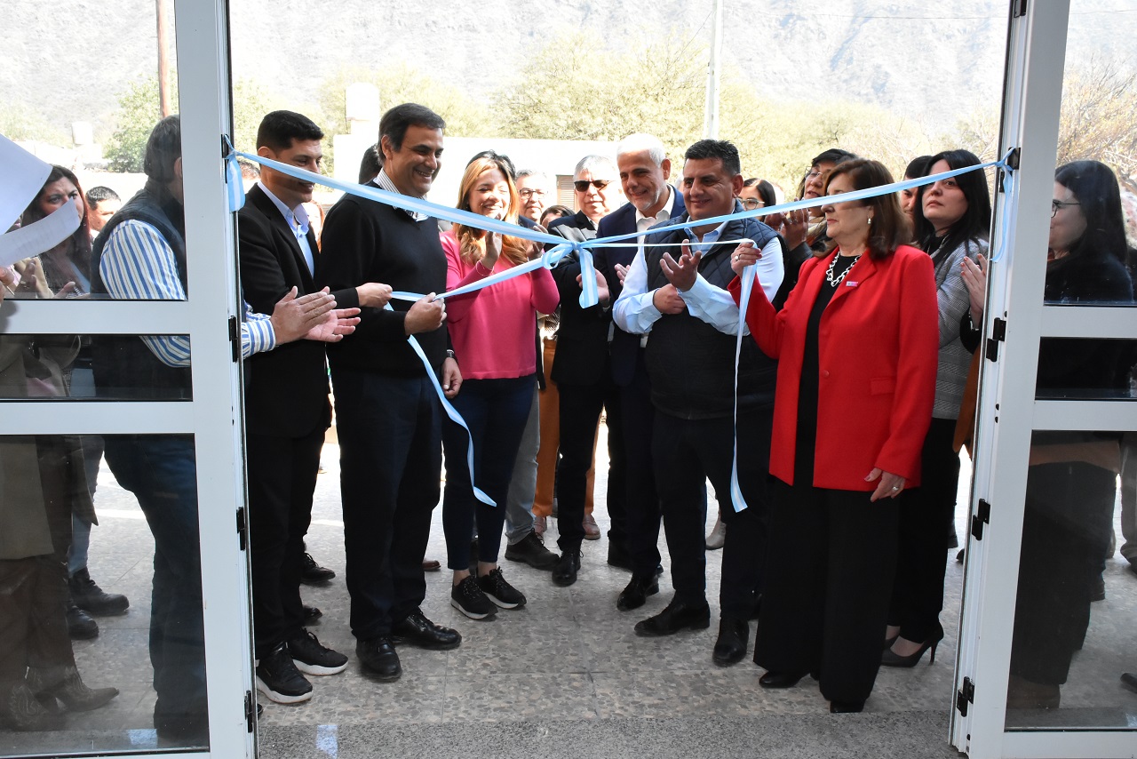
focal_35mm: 33
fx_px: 1042
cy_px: 380
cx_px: 568
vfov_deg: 40.0
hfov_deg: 57.2
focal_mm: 22
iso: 2500
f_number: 13
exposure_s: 1/250
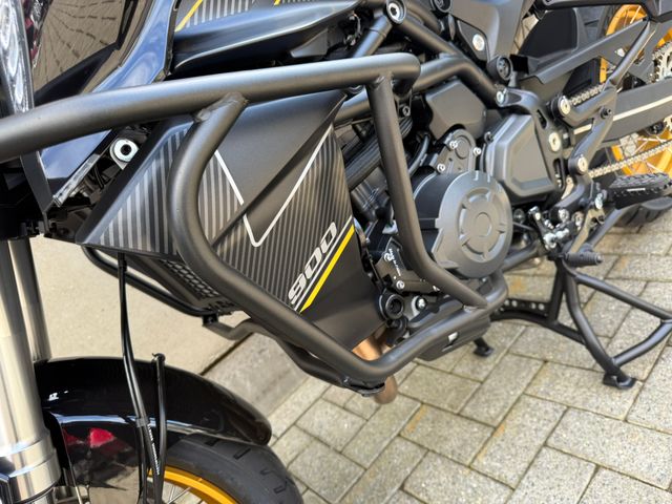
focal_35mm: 24
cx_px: 336
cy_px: 252
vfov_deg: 56.8
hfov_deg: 71.6
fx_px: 466
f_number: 1.78
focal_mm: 6.76
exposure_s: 1/156
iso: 64
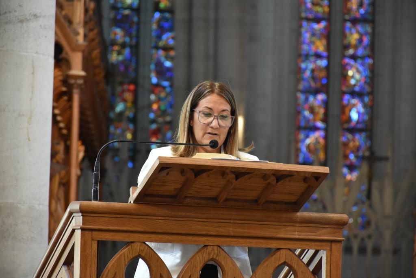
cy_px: 139
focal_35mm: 210
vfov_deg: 6.5
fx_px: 2427
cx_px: 208
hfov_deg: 9.8
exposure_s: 1/30
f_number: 5.6
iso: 1600
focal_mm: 140
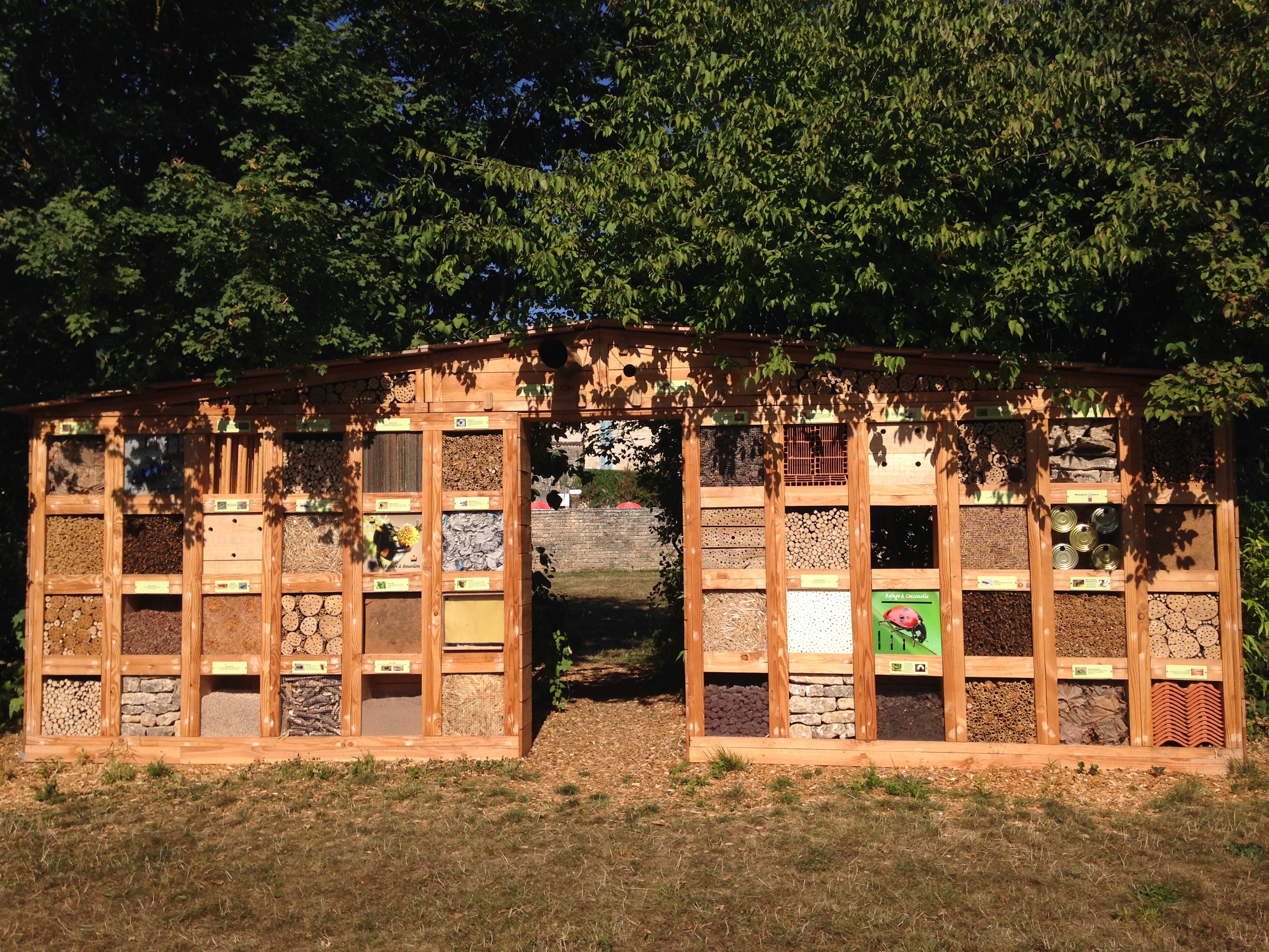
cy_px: 476
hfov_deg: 55.4
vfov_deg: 42.9
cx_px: 634
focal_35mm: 33
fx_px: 1210
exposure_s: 1/3012
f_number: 2.4
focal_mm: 4.12
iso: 50
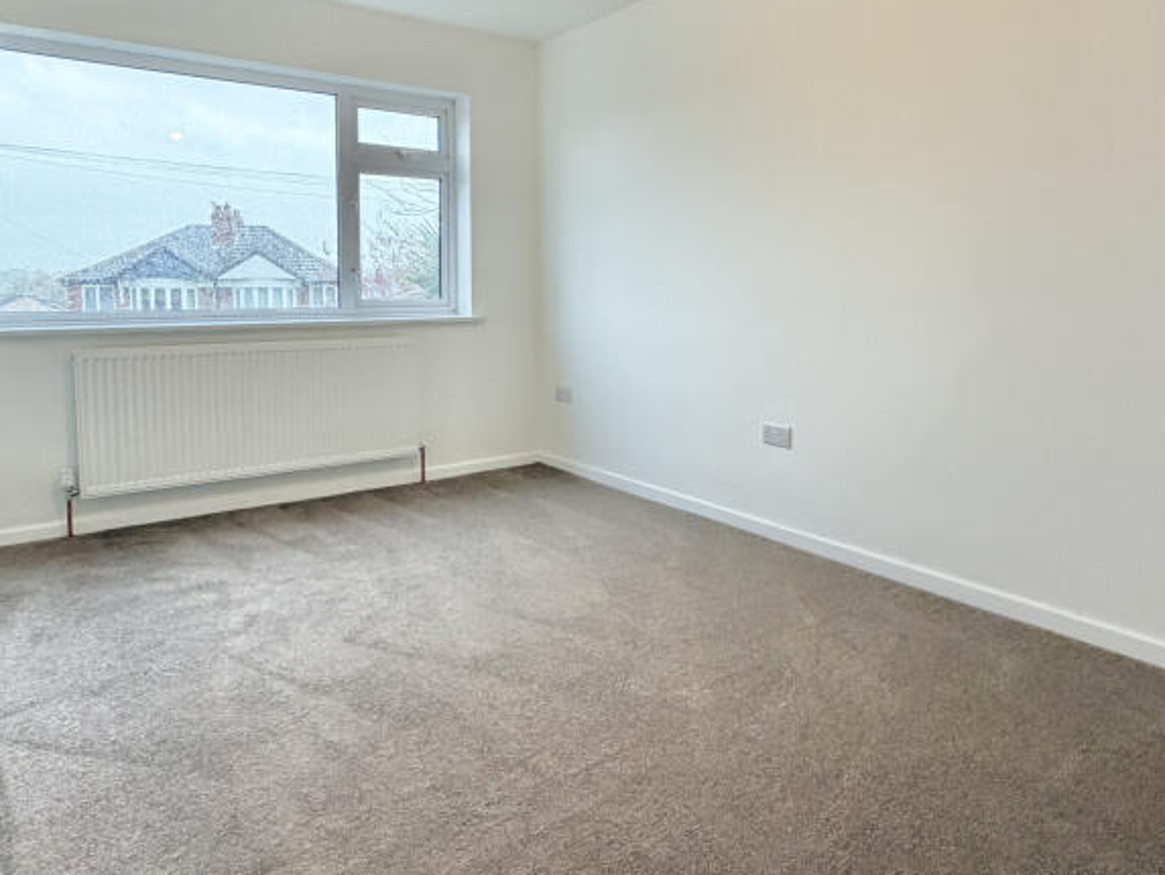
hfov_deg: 68.9
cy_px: 334
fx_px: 842
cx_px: 683
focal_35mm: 25
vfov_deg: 54.3
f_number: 2.2
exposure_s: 1/121
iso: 250
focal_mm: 2.22
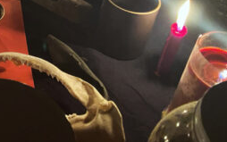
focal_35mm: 65
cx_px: -36
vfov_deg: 18.7
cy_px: -38
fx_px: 402
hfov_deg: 28.1
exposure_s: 1/30
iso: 800
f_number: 1.8
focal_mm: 4.25
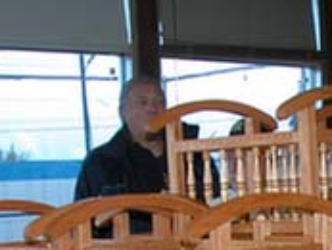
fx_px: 1209
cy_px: 388
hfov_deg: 15.5
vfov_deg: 11.3
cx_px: 286
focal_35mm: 126
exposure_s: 1/30
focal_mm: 8.9
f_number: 2.8
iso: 100
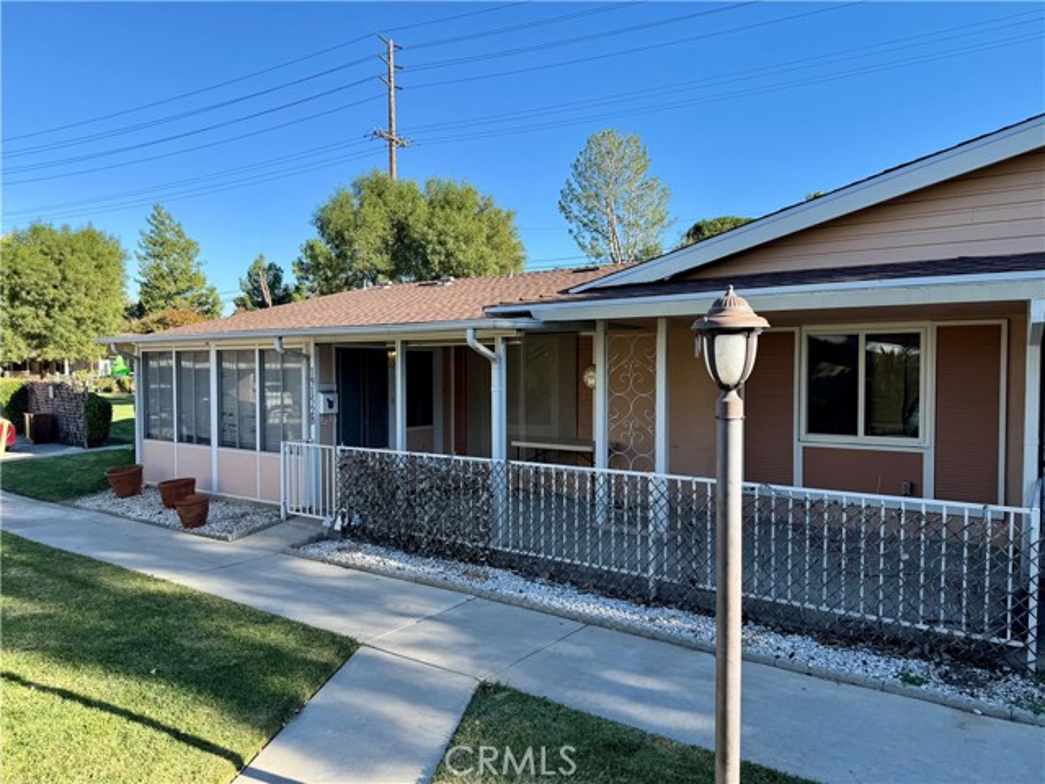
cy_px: 392
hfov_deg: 71.6
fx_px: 725
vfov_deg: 56.8
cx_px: 522
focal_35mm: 24
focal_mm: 6.76
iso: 80
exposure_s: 1/1597
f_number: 1.78
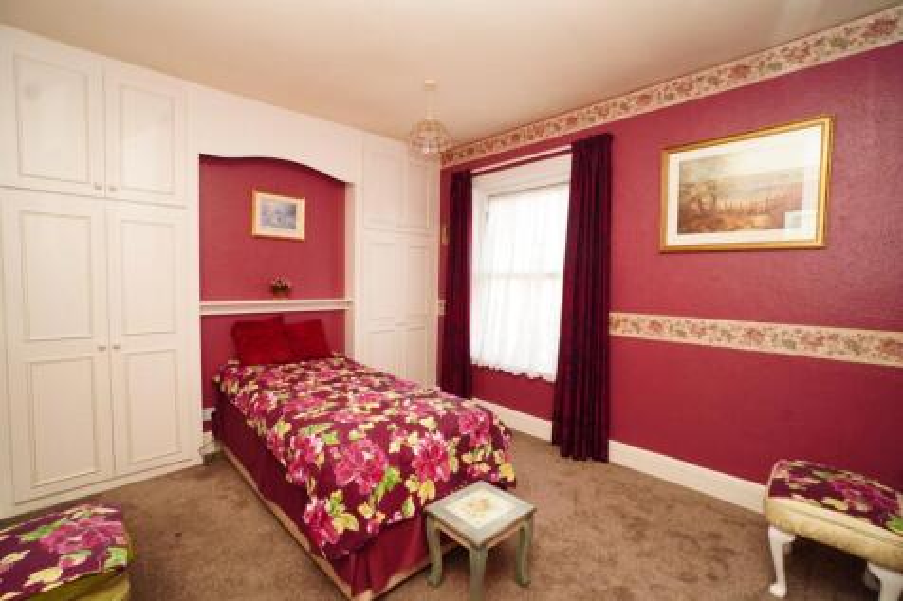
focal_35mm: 15
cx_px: 452
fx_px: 376
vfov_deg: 77.3
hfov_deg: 100.4
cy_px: 300
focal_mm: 10
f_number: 11
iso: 1600
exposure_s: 1/60
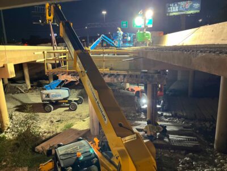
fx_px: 170
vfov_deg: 53.1
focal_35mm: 26
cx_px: 114
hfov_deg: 67.3
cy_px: 86
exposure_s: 1/30
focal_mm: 5.1
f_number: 1.6
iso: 400
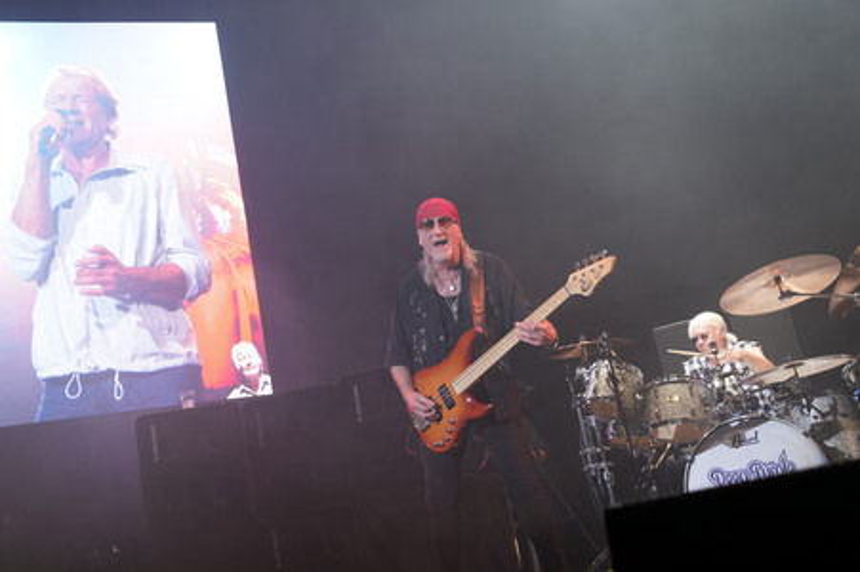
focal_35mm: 42
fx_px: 1003
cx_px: 430
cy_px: 286
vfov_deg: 31.8
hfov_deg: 46.4
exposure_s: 1/60
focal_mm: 42
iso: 640
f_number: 5
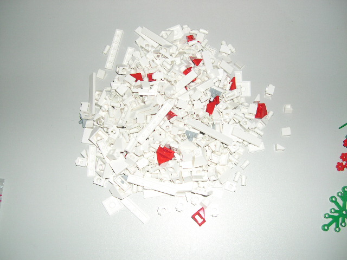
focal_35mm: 38
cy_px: 130
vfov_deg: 37.7
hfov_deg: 49.0
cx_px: 174
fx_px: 381
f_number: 2.8
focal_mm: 8
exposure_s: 1/60
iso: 100
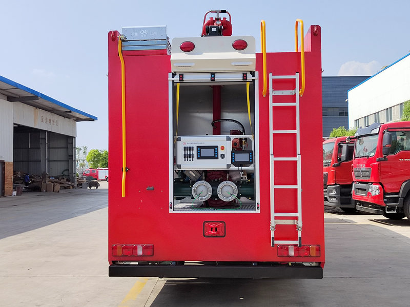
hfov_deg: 47.9
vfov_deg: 36.8
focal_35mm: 39
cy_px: 154
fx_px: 462
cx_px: 205
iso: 243
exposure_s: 1/2000
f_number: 1.9
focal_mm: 5.52
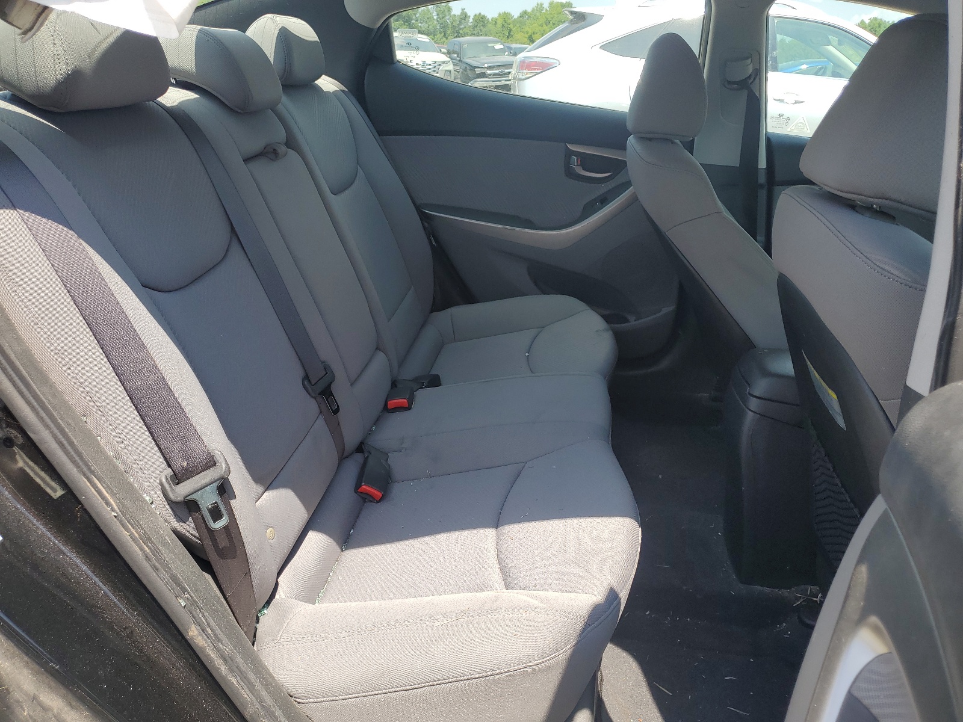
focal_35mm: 26
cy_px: 361
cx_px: 482
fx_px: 723
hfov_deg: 67.3
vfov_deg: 53.1
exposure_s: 1/909
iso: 50
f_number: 1.5
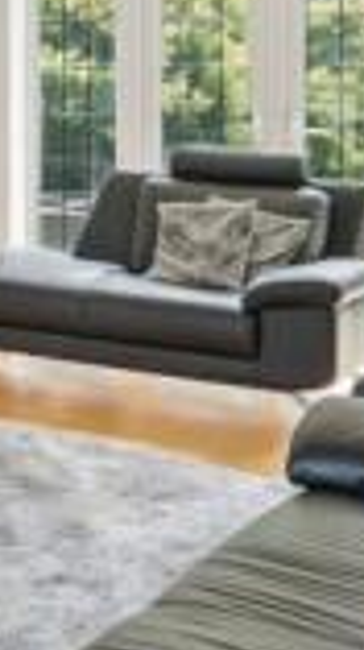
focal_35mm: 70
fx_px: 1204
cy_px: 110
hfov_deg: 14.0
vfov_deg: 29.3
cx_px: -405
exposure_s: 1/60
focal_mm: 16
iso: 640
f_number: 5.6
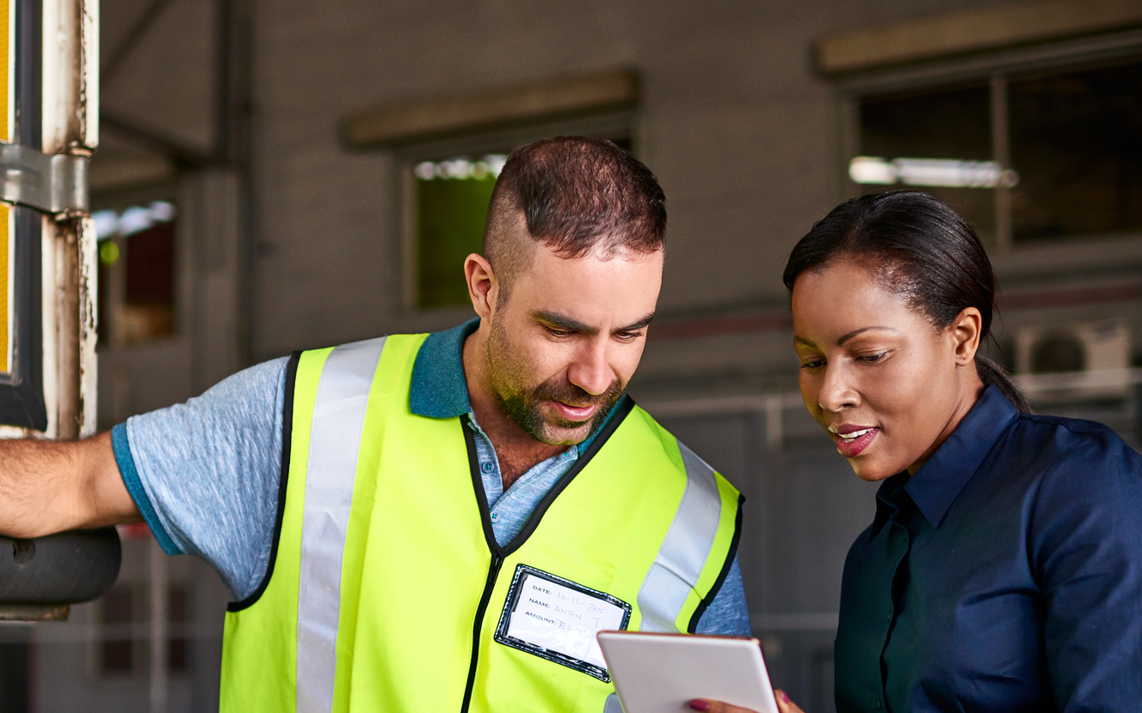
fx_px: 1774
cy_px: 520
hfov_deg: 35.6
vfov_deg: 22.6
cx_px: 458
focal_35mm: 57
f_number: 2.2
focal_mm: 35
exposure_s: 1/1000
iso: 640
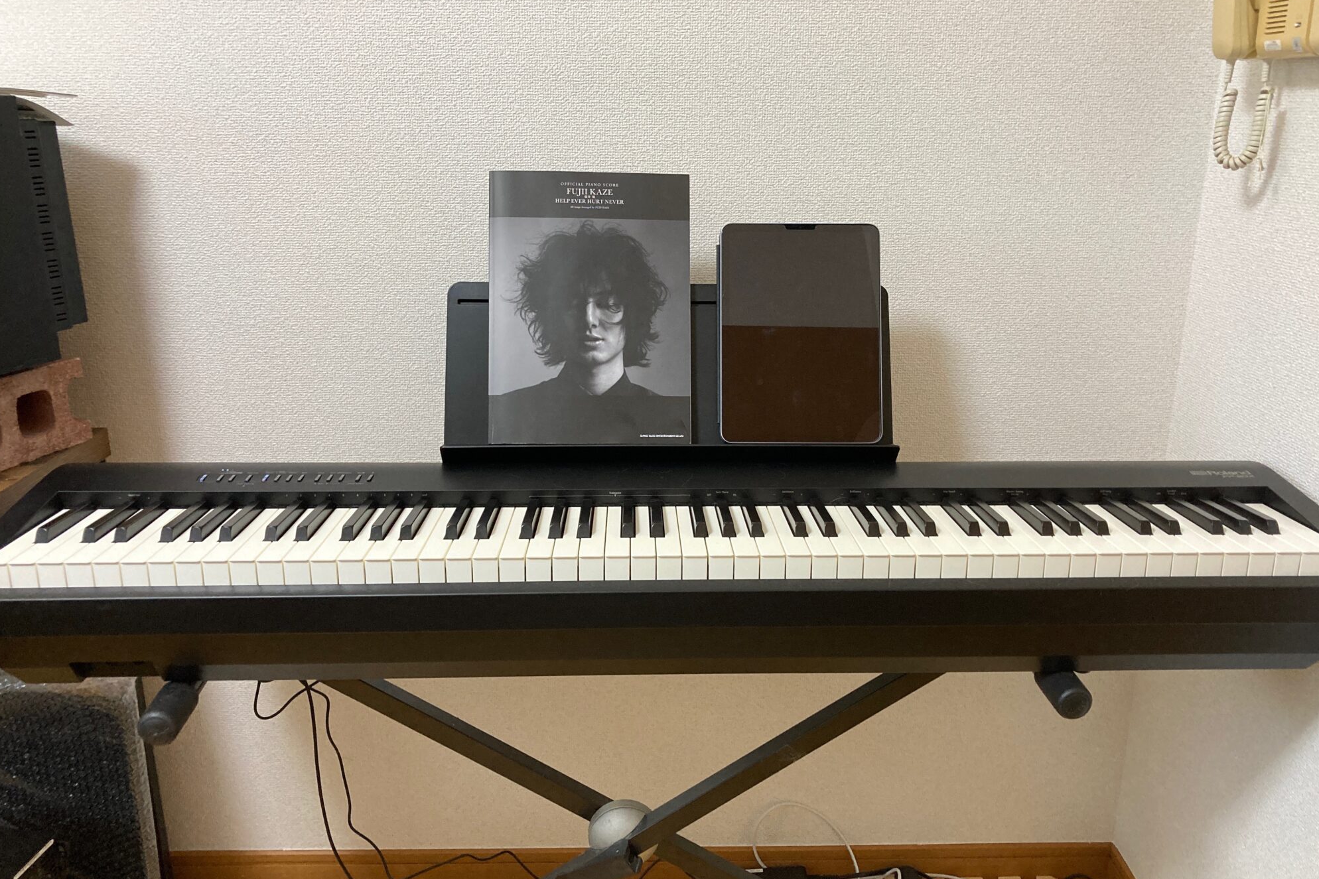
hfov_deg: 61.9
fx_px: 1099
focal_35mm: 30
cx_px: 673
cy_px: 469
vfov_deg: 43.6
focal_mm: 3.99
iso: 160
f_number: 1.8
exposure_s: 1/50
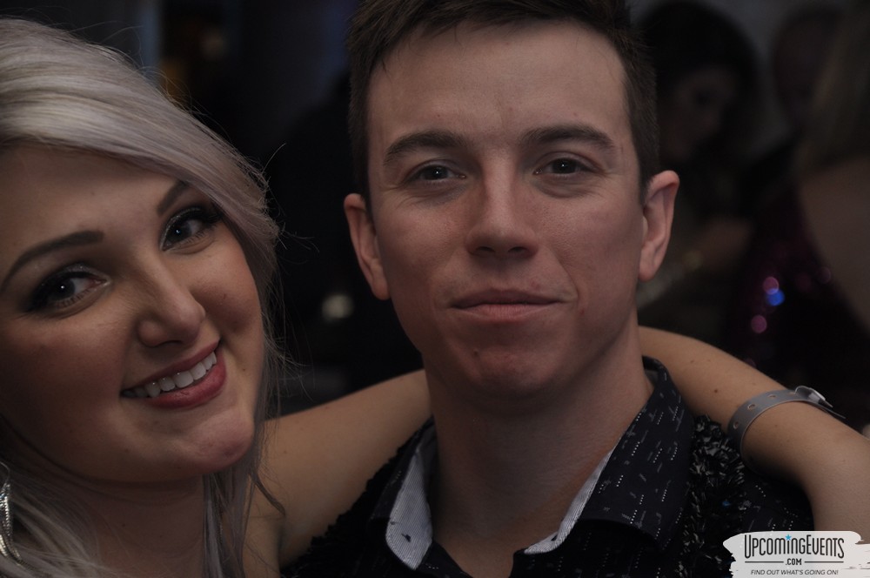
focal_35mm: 128
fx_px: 3077
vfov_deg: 10.7
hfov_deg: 16.1
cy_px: 289
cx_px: 435
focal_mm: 85
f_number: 5.6
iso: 400
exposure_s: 1/60
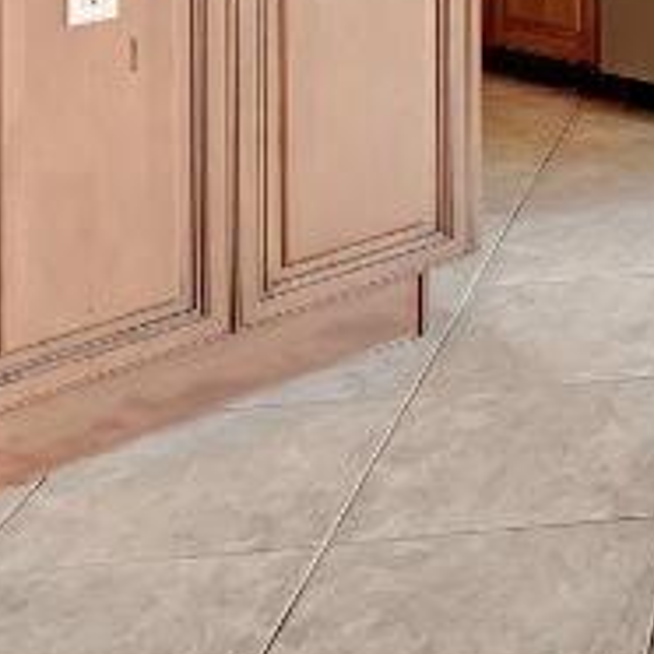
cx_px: 1183
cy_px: -390
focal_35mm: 79
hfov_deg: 17.6
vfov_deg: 18.7
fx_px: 1689
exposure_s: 1/15
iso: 640
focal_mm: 10
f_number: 8
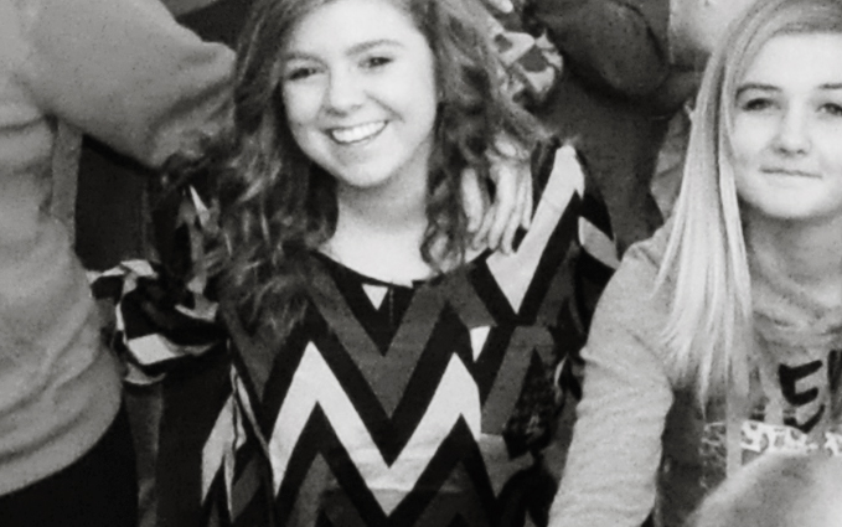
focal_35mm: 212
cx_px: 113
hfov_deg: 9.8
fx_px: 4867
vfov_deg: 6.1
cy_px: -481
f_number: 18
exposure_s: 1/200
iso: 1000
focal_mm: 22
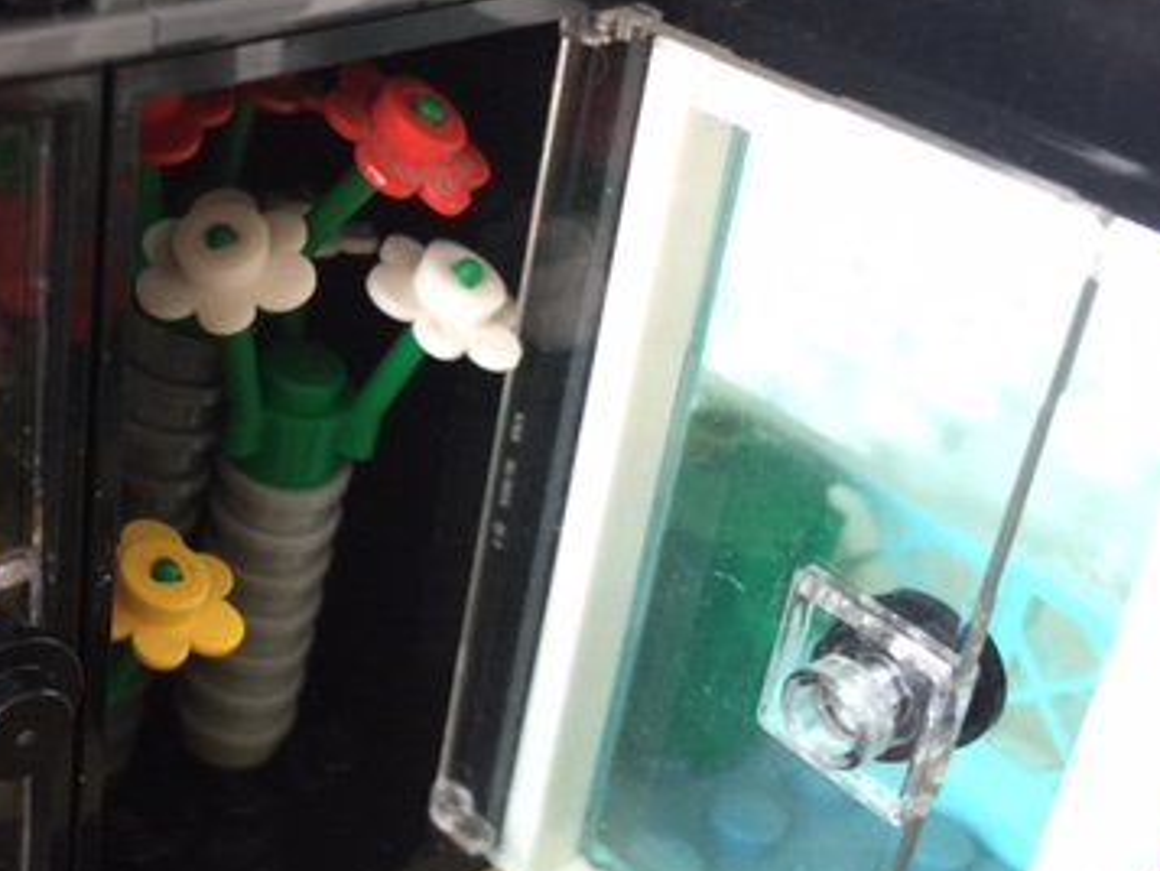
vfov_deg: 27.9
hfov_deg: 35.2
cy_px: 318
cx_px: 169
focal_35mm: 52
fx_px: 1743
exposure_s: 1/15
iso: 100
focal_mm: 4.15
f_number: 2.2
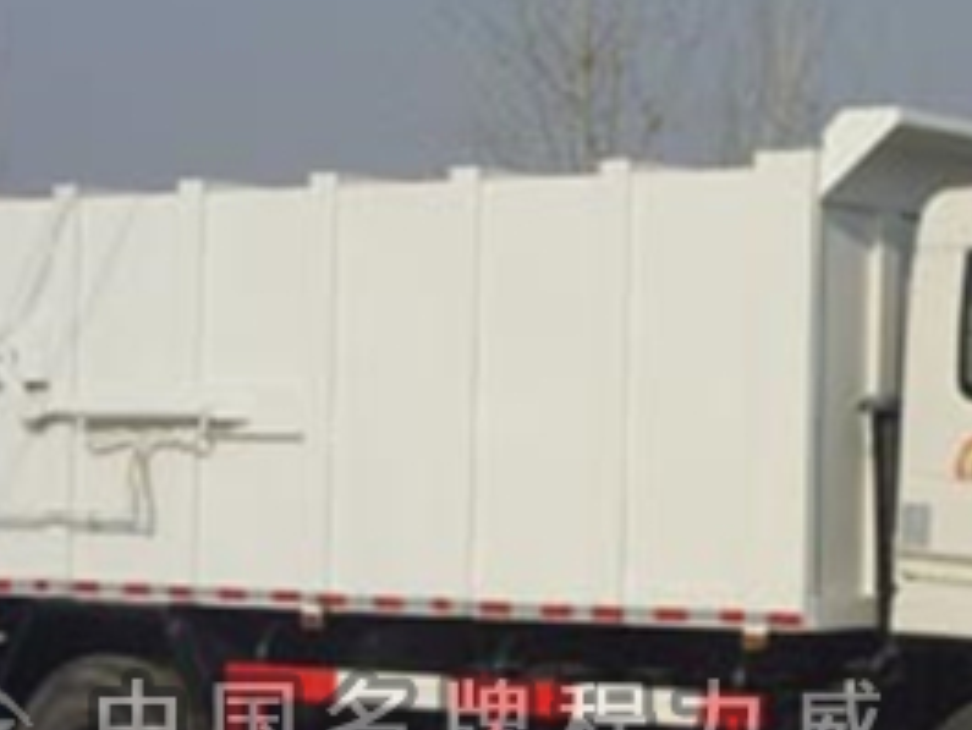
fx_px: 2219
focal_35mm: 79
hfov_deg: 24.5
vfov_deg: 18.6
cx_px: 704
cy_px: 490
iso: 50
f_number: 4.9
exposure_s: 1/770
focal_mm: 6.3
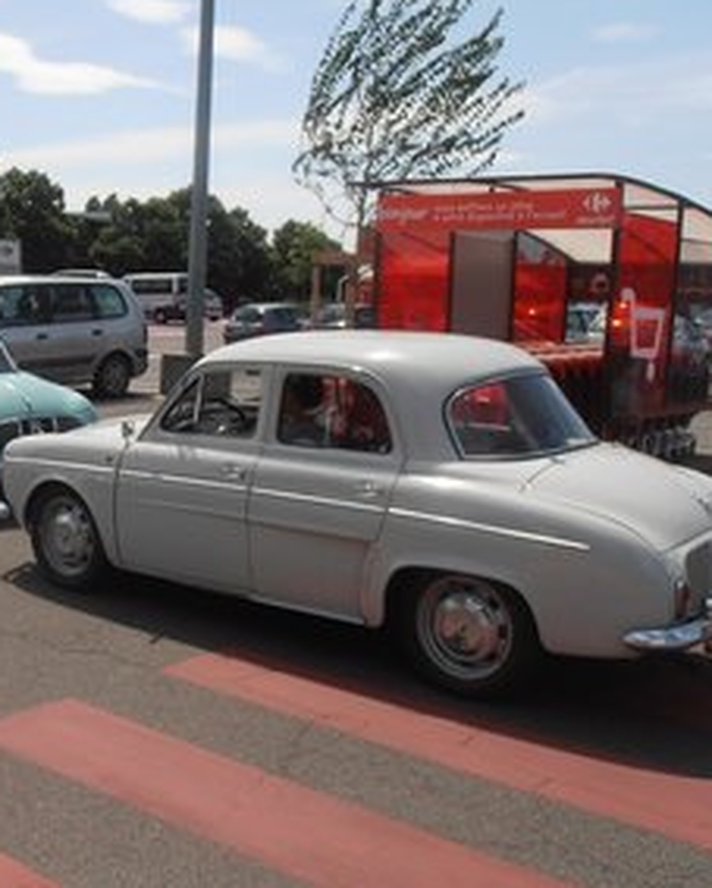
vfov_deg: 36.6
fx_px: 1341
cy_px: 458
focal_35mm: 51
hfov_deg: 29.0
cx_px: 138
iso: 80
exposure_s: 1/1000
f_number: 3.9
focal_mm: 6.61
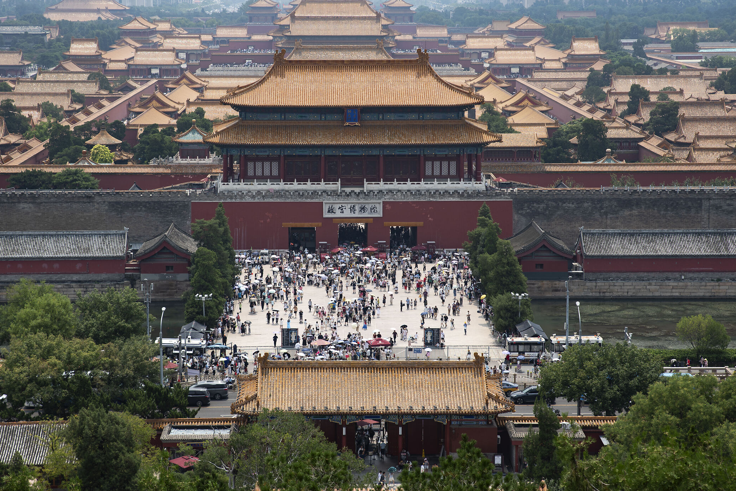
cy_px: 221
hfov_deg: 25.1
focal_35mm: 81
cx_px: 353
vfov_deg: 16.9
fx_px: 1656
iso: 100
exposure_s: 1/500
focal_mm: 70
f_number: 5
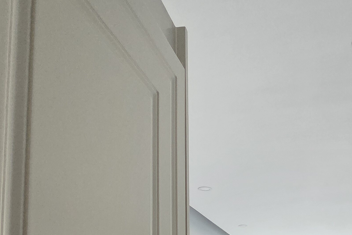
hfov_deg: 51.7
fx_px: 332
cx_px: 289
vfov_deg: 33.4
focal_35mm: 34
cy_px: 264
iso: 1000
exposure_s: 1/50
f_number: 2.2
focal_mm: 2.2
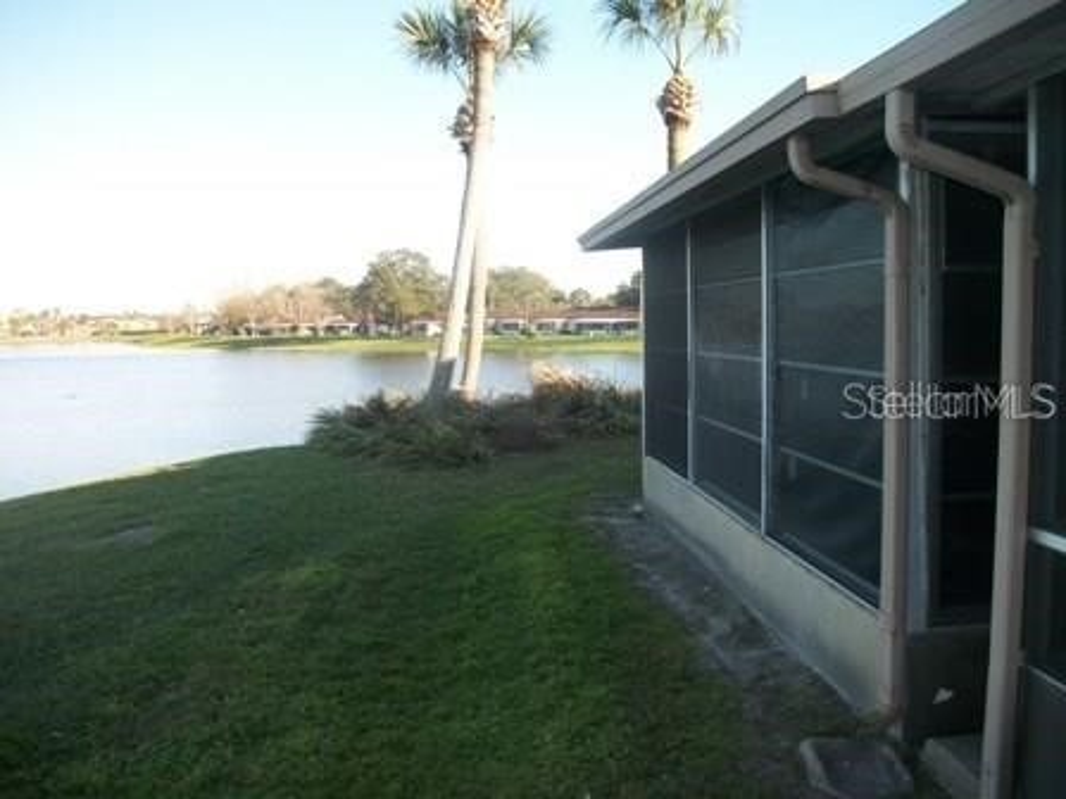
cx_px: 533
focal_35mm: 32
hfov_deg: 56.8
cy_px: 400
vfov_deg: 44.2
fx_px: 985
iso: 80
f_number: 2.9
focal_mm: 5.7
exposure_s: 1/320
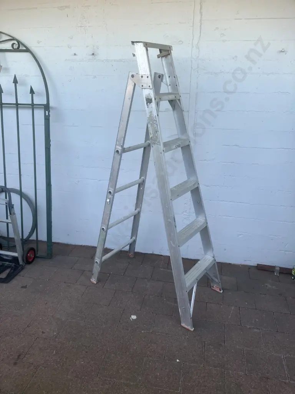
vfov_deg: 63.4
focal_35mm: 28
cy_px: 197
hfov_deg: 49.7
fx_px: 318
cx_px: 148
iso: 64
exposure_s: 1/121
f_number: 1.8
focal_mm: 3.99
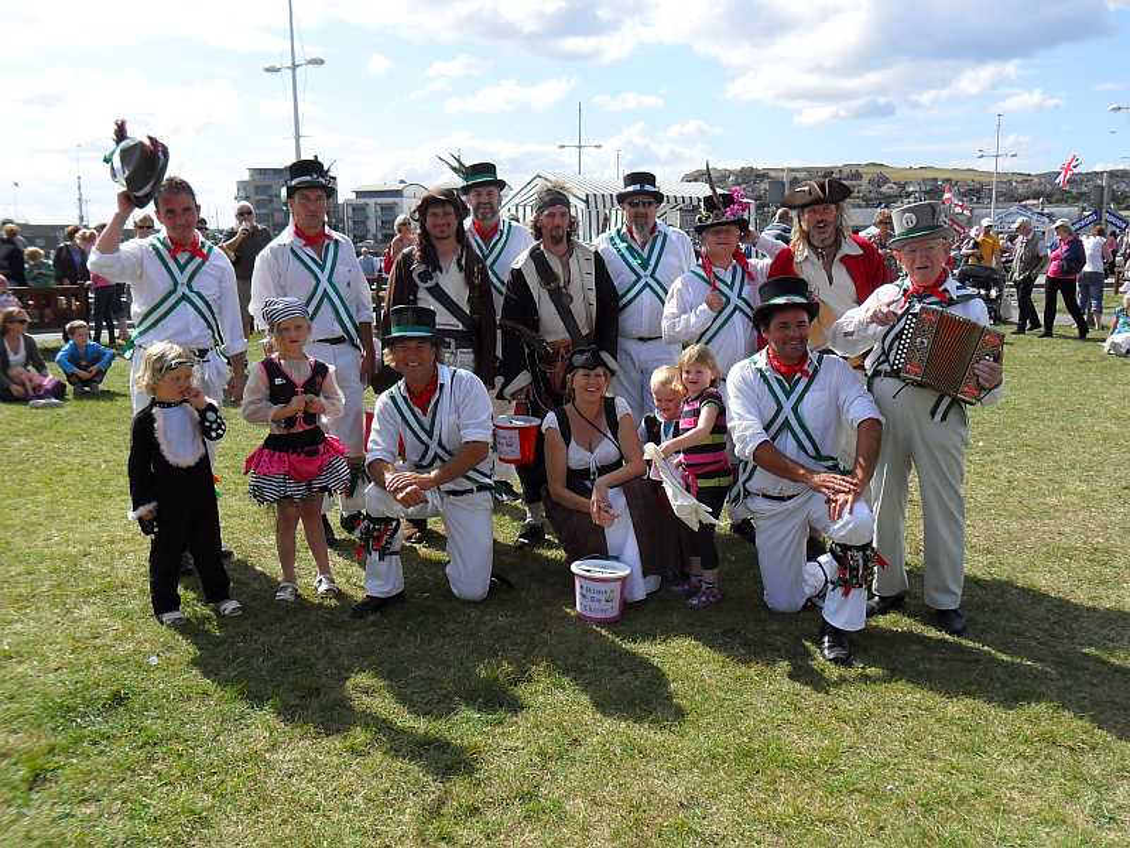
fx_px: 1045
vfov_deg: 44.2
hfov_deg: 56.8
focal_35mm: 32
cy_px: 424
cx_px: 565
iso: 100
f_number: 3.7
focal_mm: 5.7
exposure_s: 1/1000
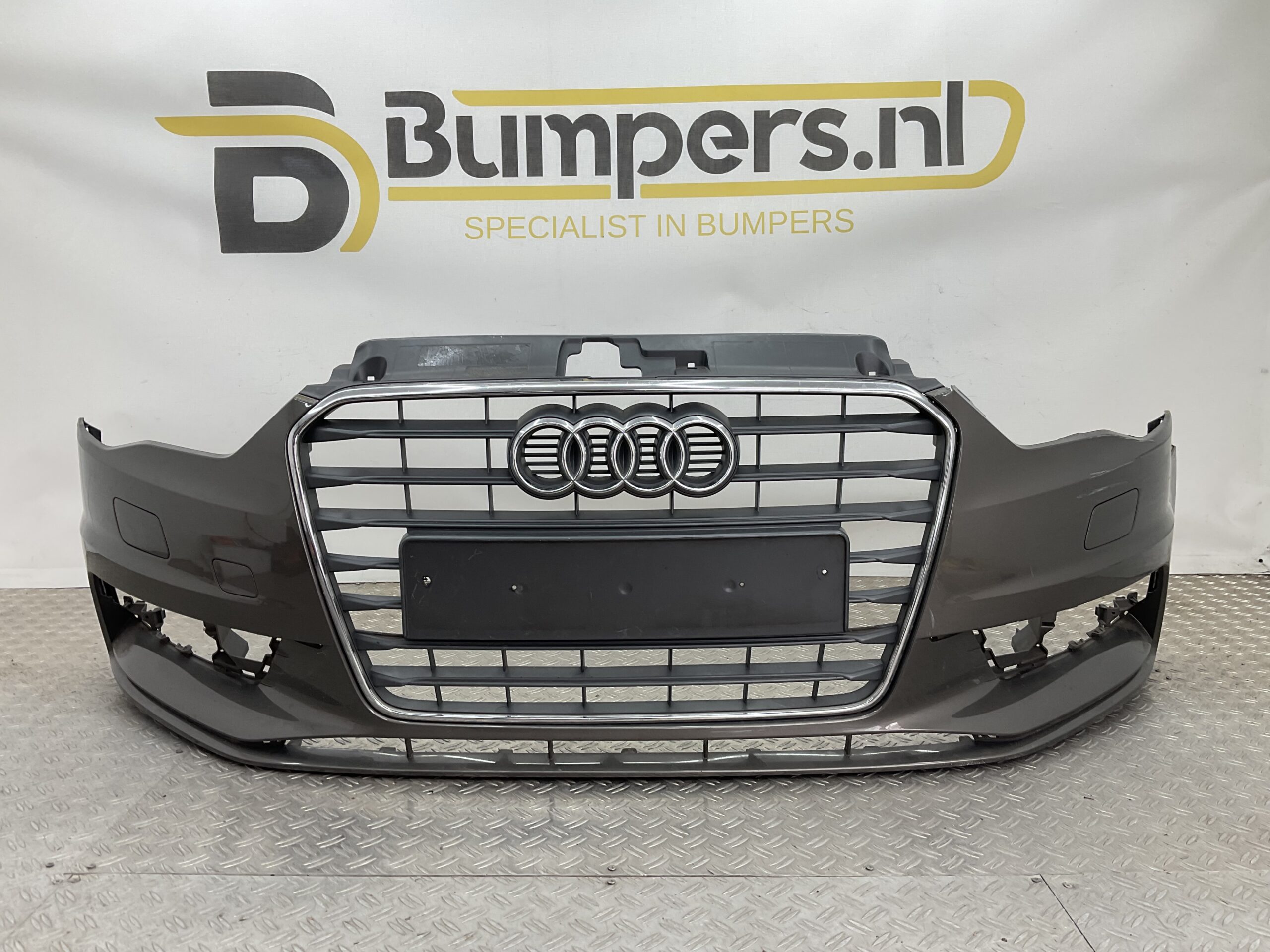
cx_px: 635
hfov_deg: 61.7
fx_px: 1064
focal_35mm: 29
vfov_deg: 48.2
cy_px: 476
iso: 20
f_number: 1.8
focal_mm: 3
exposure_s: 1/120
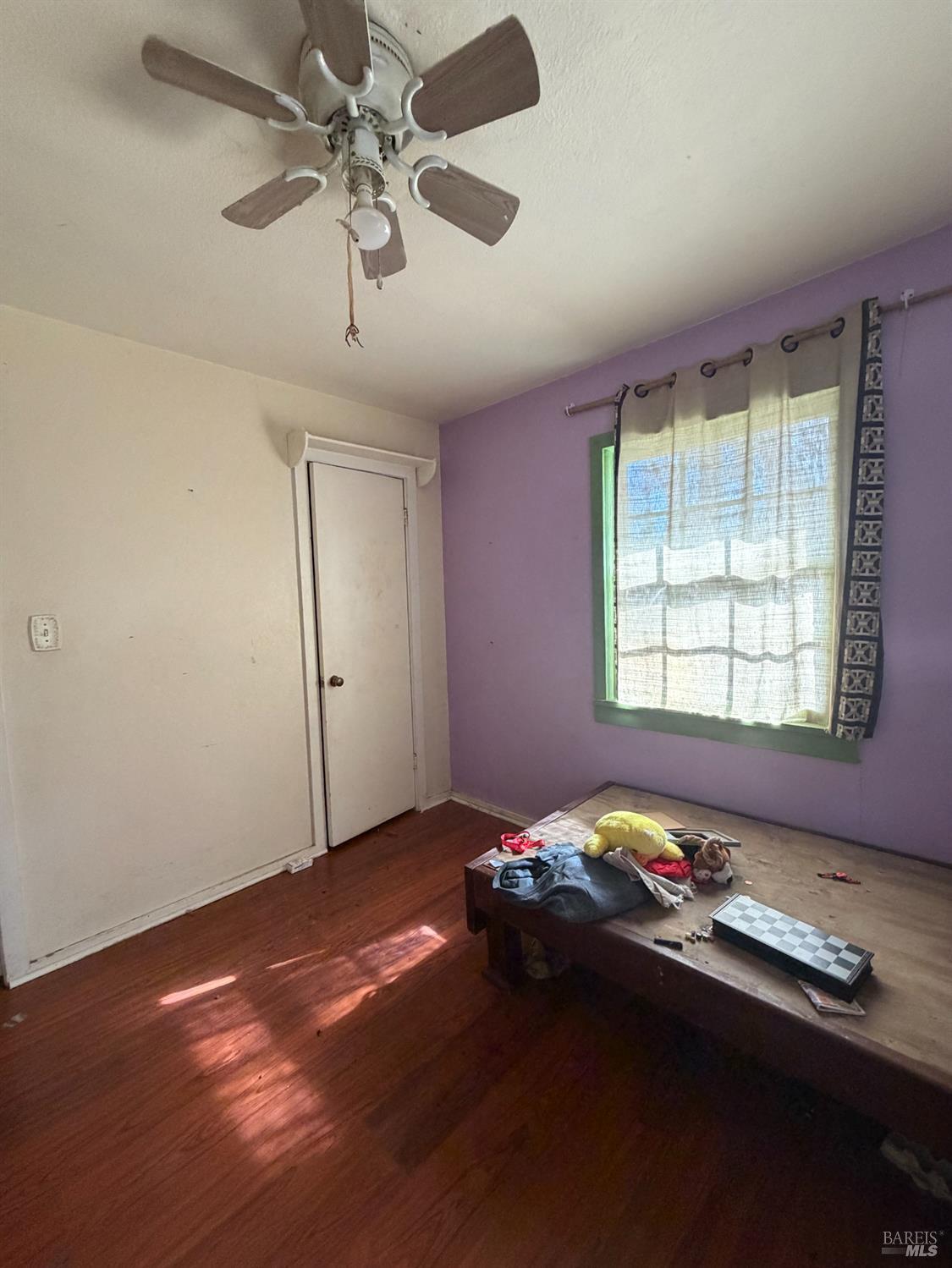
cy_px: 634
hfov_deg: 85.7
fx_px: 513
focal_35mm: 14
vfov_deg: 102.0
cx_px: 476
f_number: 2.2
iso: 400
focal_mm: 2.22
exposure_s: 1/60
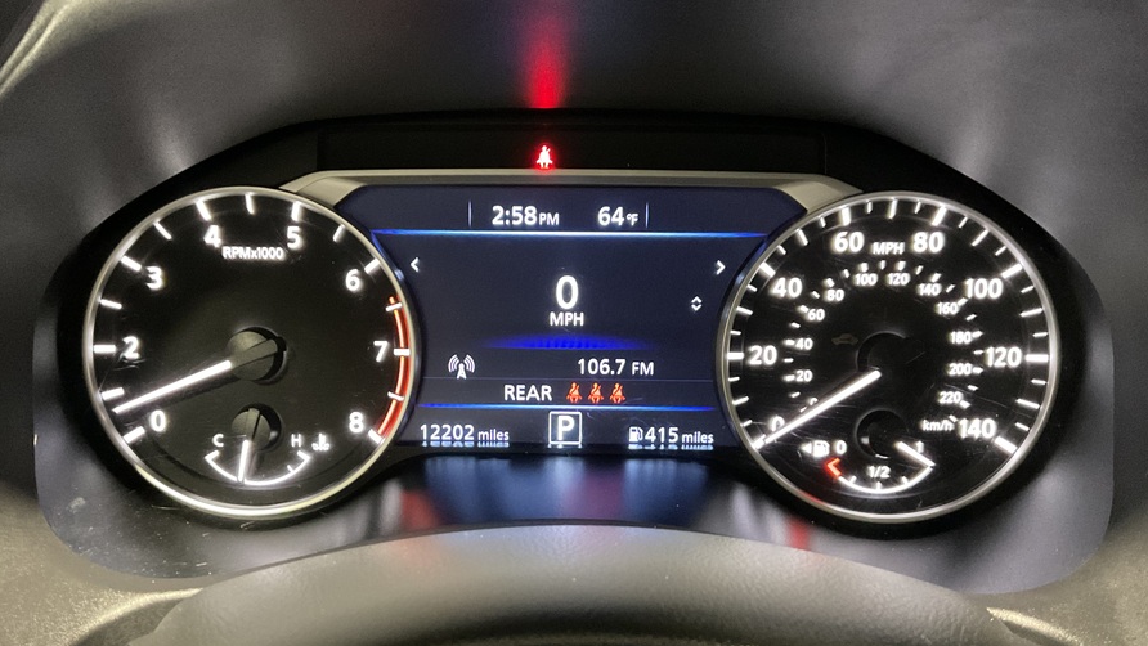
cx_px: 543
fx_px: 1035
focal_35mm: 34
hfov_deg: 58.0
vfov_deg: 34.5
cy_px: 391
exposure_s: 1/25
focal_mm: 3
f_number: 1.8
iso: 400
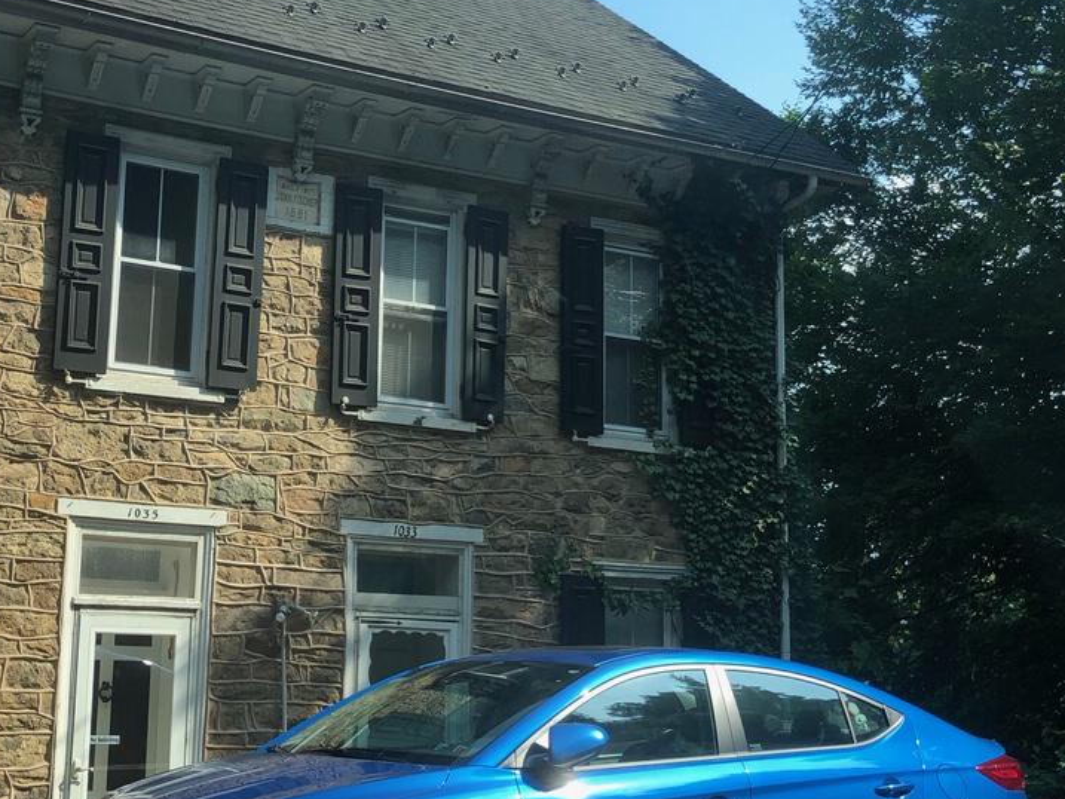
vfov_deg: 29.1
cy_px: 358
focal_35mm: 50
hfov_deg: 36.9
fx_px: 1539
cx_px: 221
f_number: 1.8
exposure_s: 1/676
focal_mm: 4
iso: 20
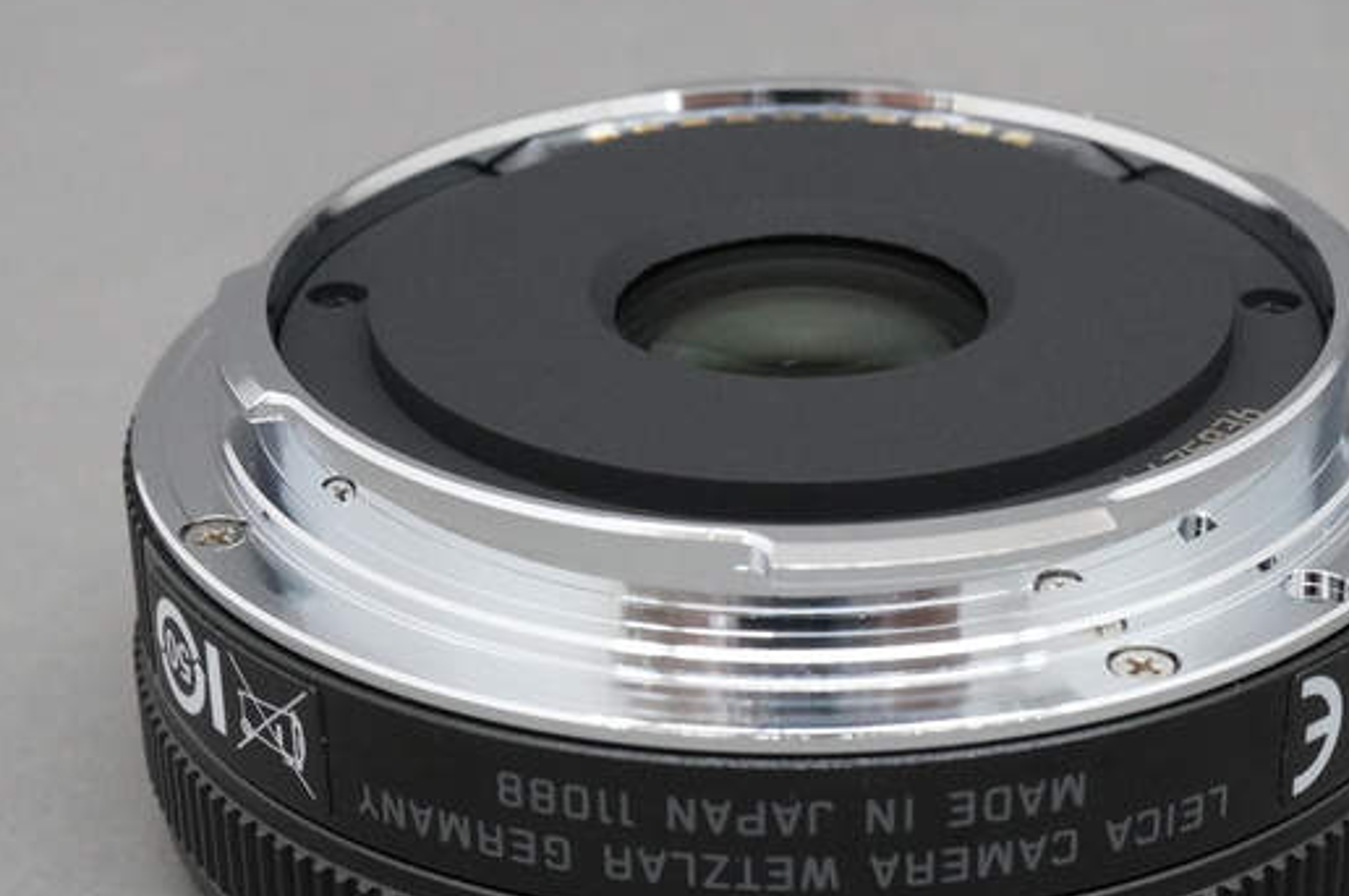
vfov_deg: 15.6
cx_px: 831
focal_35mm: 87
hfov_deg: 23.3
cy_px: 609
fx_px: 3263
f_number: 11
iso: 3200
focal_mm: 25
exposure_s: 1/40
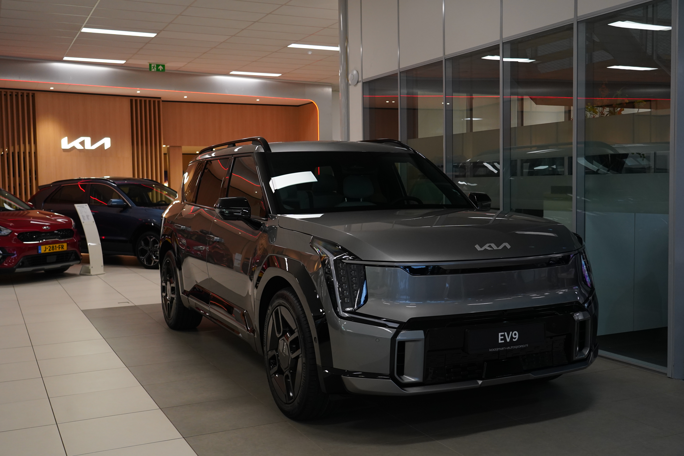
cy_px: 228
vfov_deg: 35.9
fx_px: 703
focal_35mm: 37
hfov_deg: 51.9
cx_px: 342
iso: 2000
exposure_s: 1/60
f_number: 4.5
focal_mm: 37
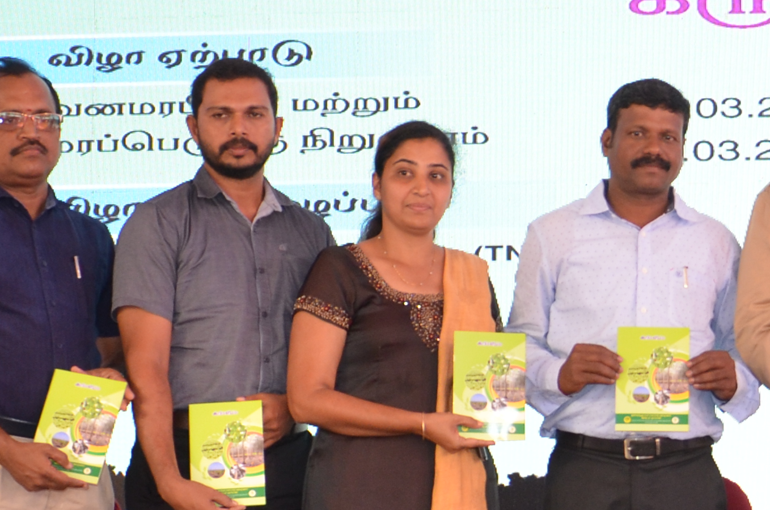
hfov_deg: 20.0
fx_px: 2091
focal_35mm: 98
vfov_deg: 13.8
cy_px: 409
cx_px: 839
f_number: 4
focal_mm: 18
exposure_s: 1/60
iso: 400
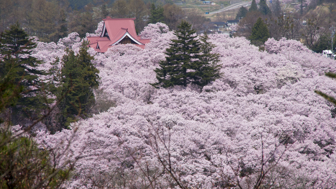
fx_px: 1452
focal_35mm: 163
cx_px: 169
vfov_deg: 7.4
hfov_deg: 13.2
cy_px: 93
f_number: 8
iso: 200
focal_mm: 100
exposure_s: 1/500
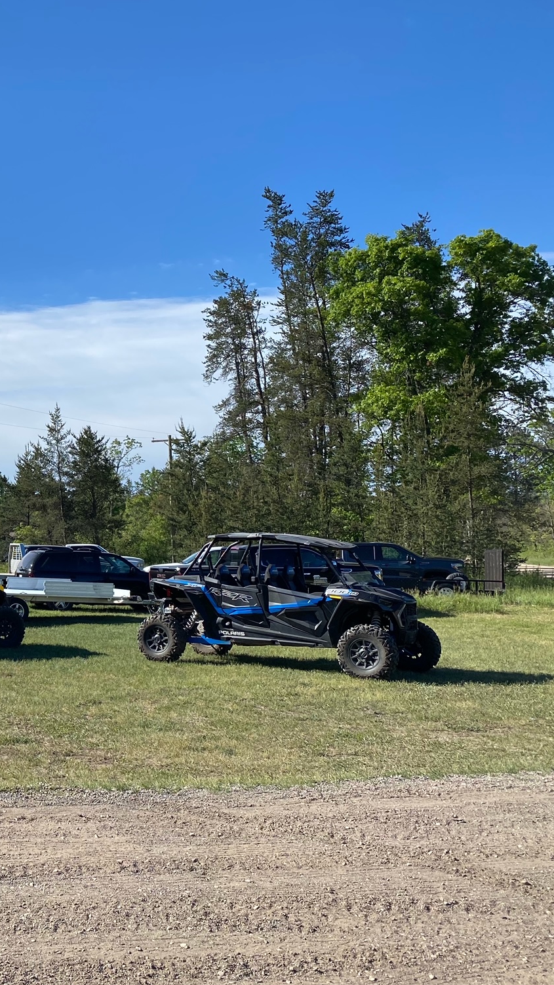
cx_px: -92
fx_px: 993
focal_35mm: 38
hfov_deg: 27.8
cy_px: 492
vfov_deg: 52.8
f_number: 1.8
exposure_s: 1/3125
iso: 32
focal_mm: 4.25
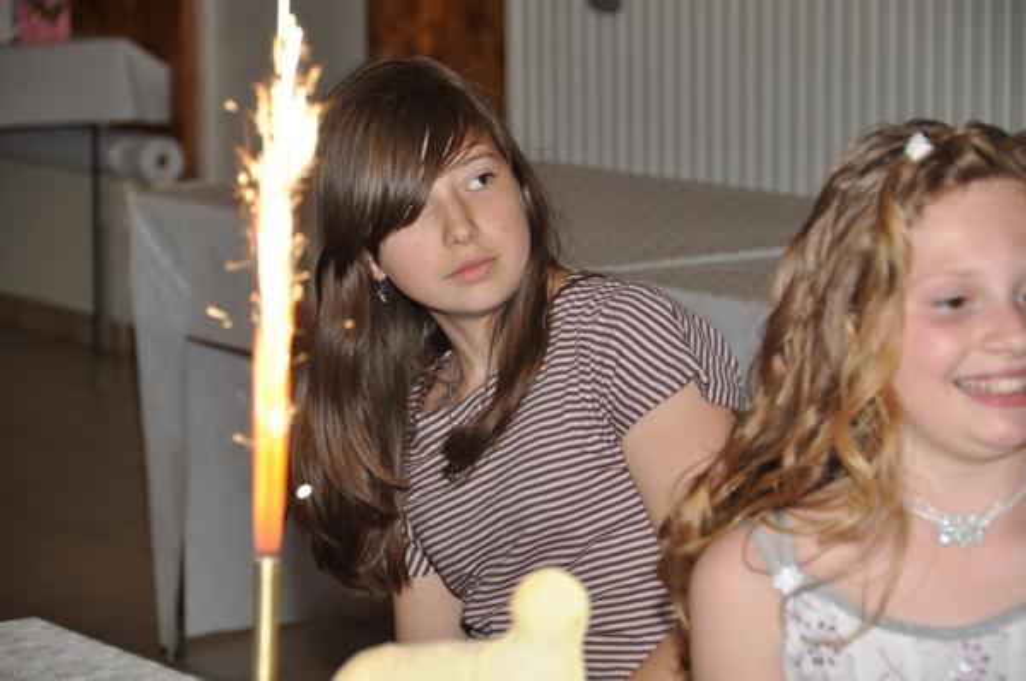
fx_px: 4055
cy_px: 340
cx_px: 513
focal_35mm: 142
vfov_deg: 9.6
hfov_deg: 14.4
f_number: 5.6
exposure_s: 1/60
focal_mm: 95
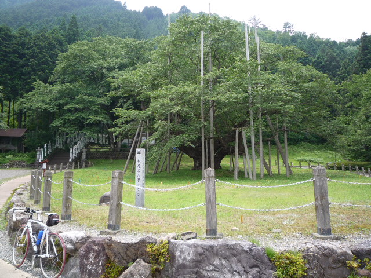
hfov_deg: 69.4
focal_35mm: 25
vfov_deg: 54.9
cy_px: 139
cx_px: 186
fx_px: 268
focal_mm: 4.4
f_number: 2.8
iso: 100
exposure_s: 1/500
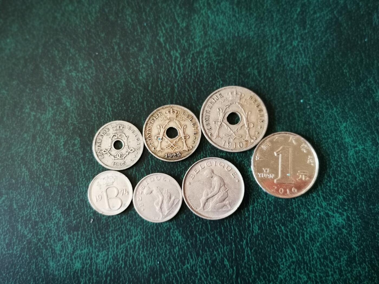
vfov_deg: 44.2
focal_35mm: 32
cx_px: 190
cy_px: 142
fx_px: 350
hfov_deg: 56.8
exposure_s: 1/50
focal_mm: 5.56
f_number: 4
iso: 200
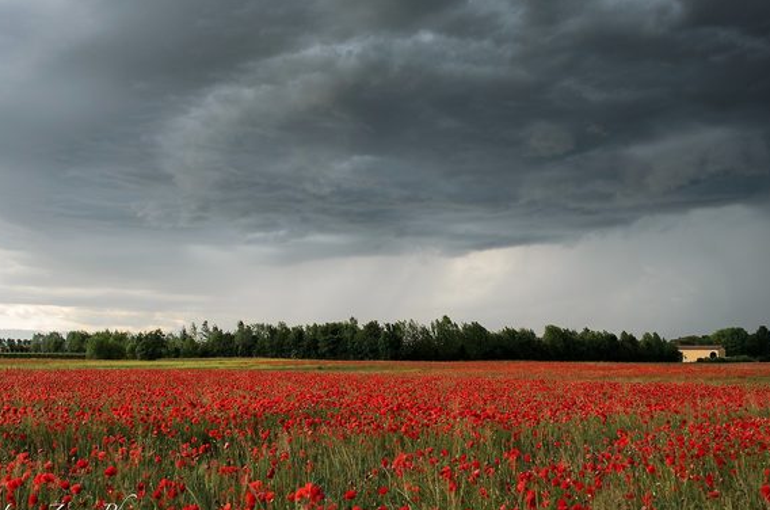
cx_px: 373
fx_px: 811
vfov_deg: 34.9
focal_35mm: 38
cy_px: 261
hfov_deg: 50.8
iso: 100
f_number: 6.3
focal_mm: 24
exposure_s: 1/60
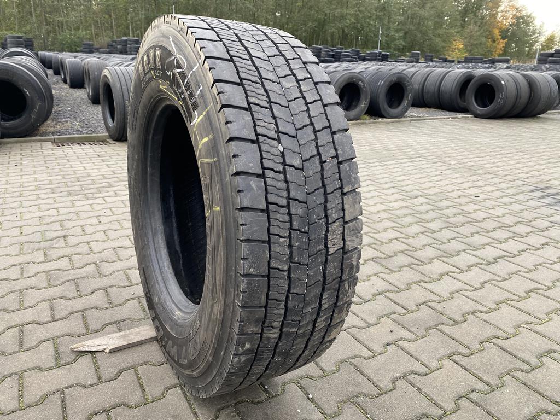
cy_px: 210
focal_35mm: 26
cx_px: 280
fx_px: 421
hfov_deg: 67.3
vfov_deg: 53.1
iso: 100
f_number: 1.8
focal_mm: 4.25
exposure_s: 1/121
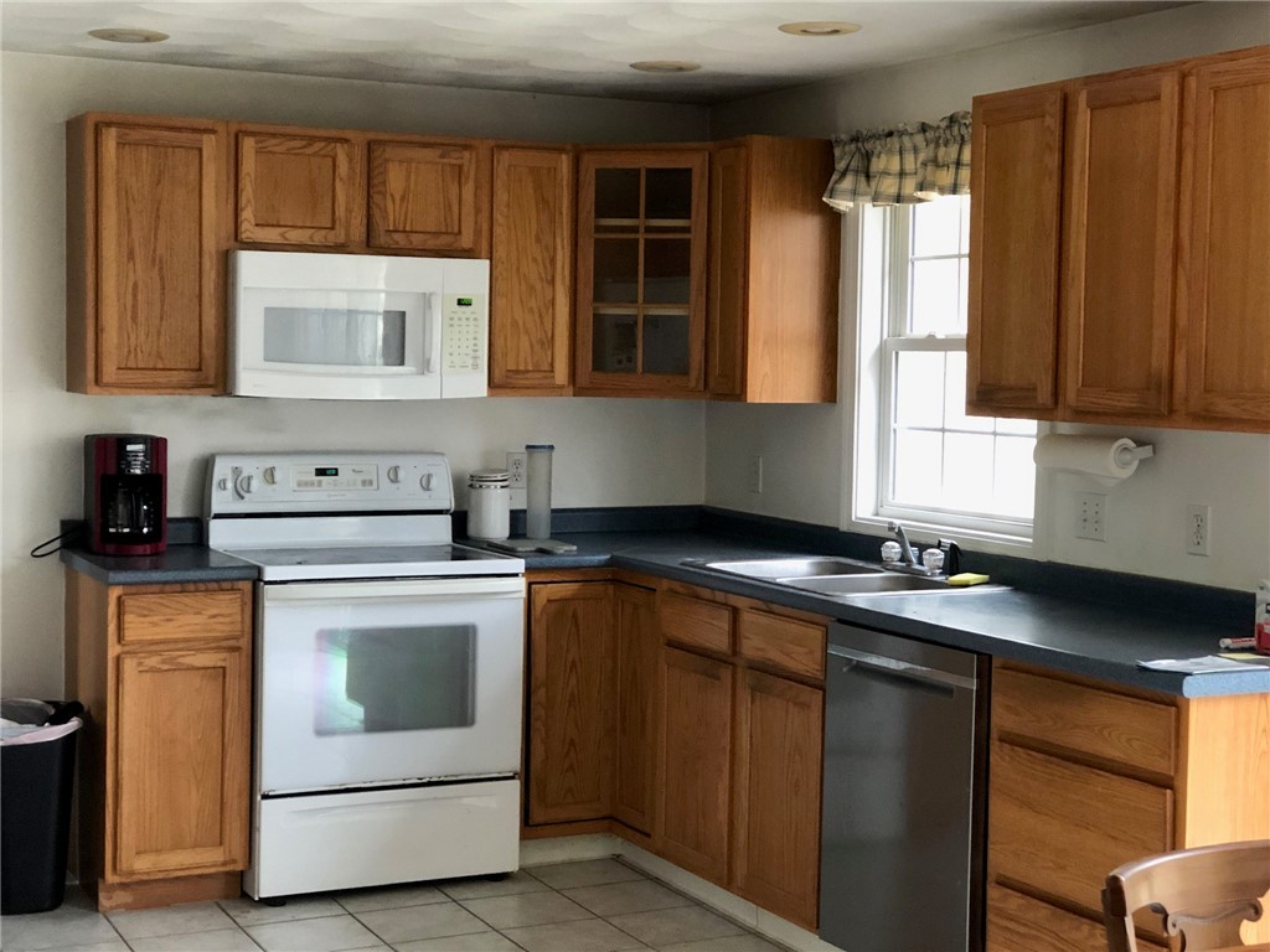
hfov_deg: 33.8
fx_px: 2091
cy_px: 476
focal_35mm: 57
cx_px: 635
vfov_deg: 25.7
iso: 500
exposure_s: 1/60
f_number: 2.8
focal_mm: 6.6
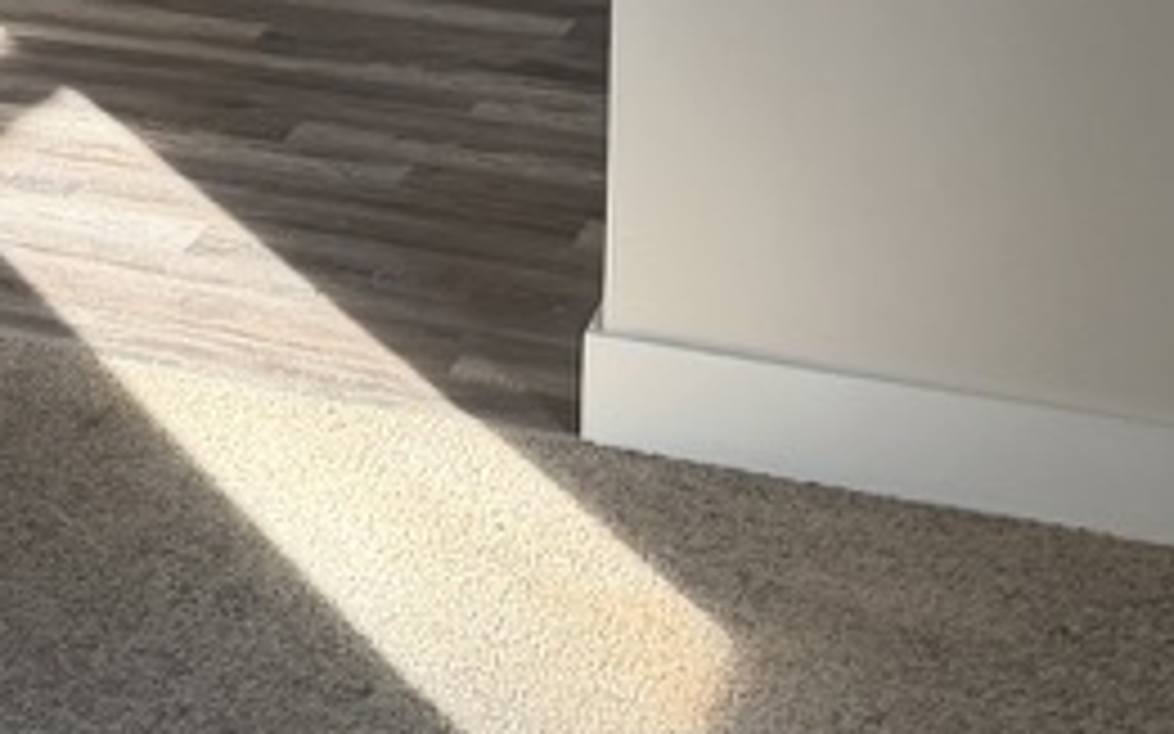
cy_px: -567
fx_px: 3199
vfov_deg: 12.1
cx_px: -531
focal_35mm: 100
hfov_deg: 18.6
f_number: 1.78
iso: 200
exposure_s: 1/120
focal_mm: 6.76
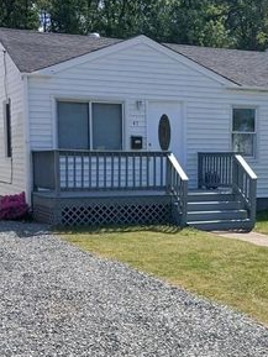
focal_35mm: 60
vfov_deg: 32.0
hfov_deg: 24.2
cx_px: 190
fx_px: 619
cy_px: 229
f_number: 1.8
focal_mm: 3.98
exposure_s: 1/726
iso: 20
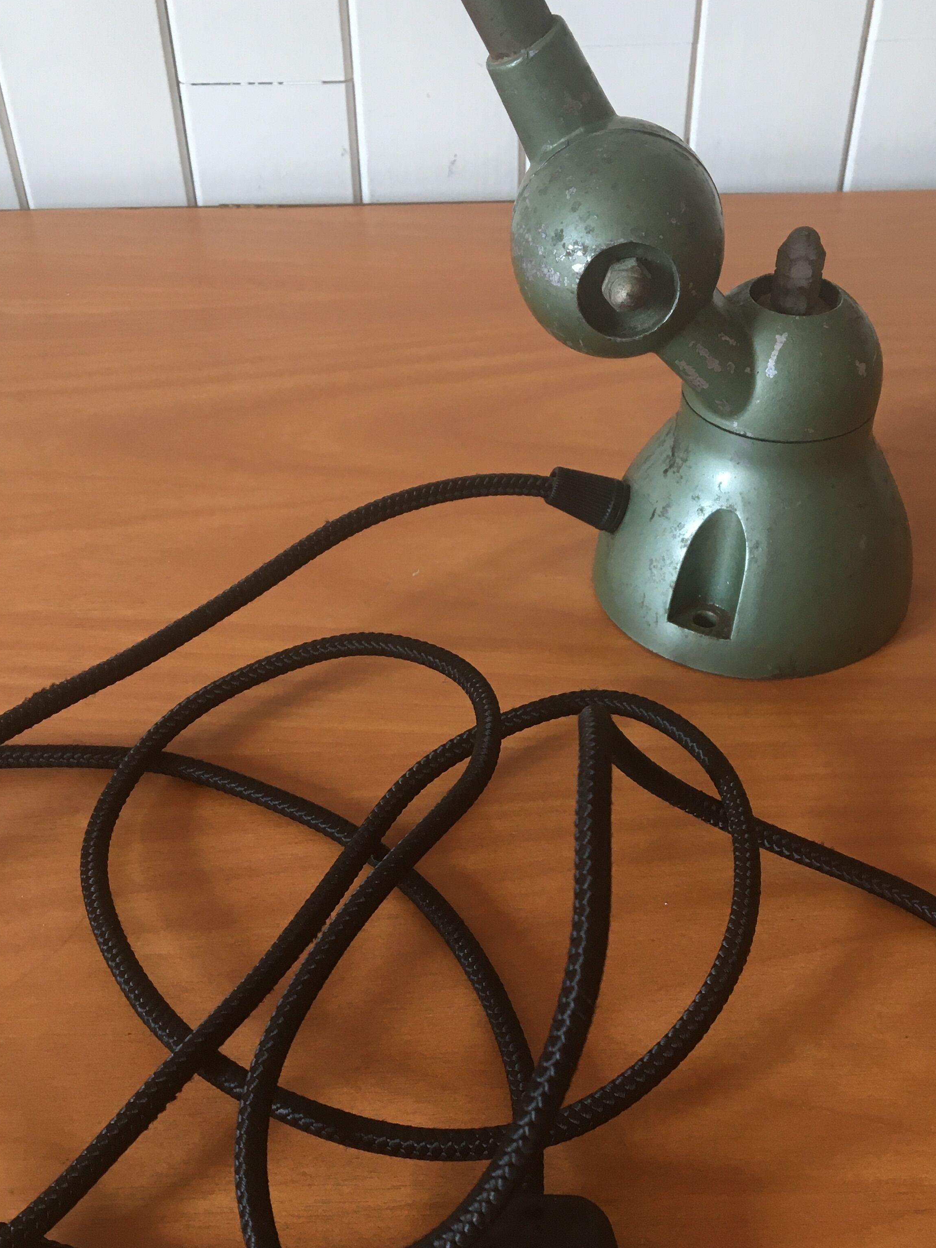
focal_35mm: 38
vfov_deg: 48.7
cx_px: 497
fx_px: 1370
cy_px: 748
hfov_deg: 37.7
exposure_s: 1/33
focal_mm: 4.15
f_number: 2.2
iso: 50
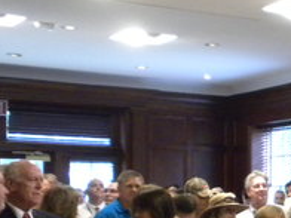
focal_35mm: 119
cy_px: 216
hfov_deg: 15.5
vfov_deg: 12.3
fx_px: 1000
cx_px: 409
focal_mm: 6.6
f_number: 3.5
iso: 400
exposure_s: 1/15.4
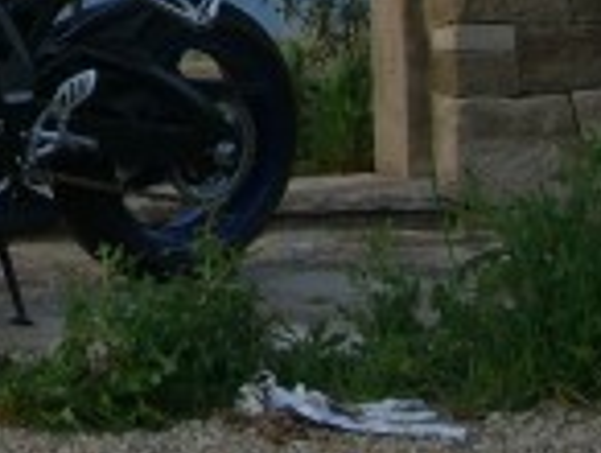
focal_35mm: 122
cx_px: -185
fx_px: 2122
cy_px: -249
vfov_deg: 11.6
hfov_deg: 15.3
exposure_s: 1/250
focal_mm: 6.2
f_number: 2.7
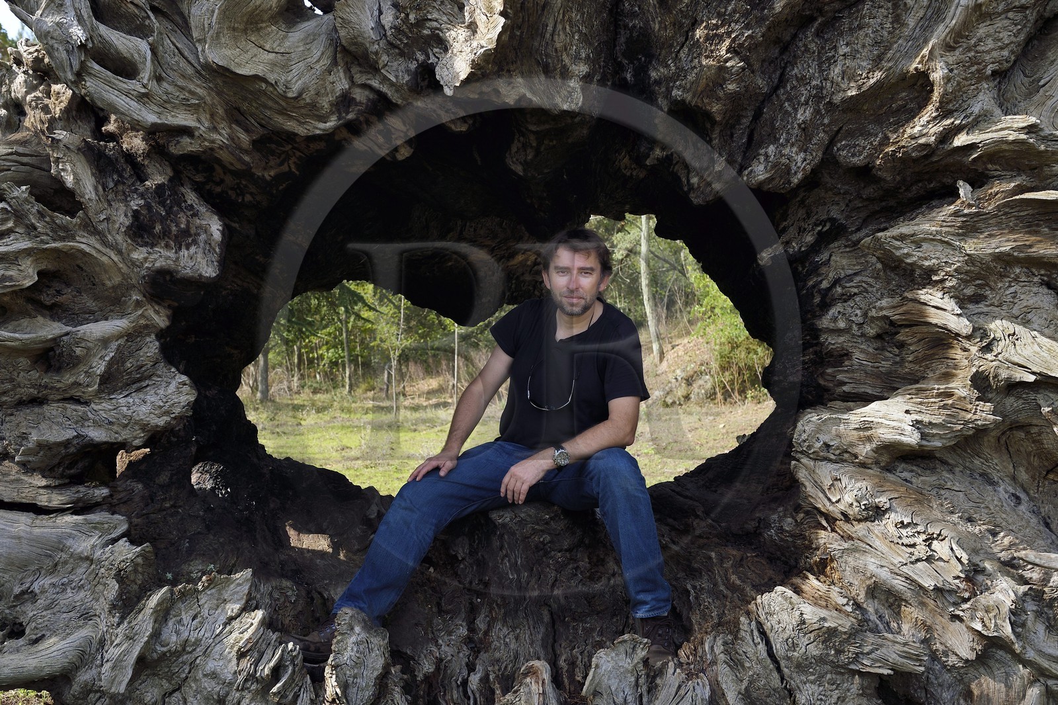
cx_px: 529
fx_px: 1234
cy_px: 352
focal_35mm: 42
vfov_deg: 31.9
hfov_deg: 46.4
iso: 200
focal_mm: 42
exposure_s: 1/250
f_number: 7.1
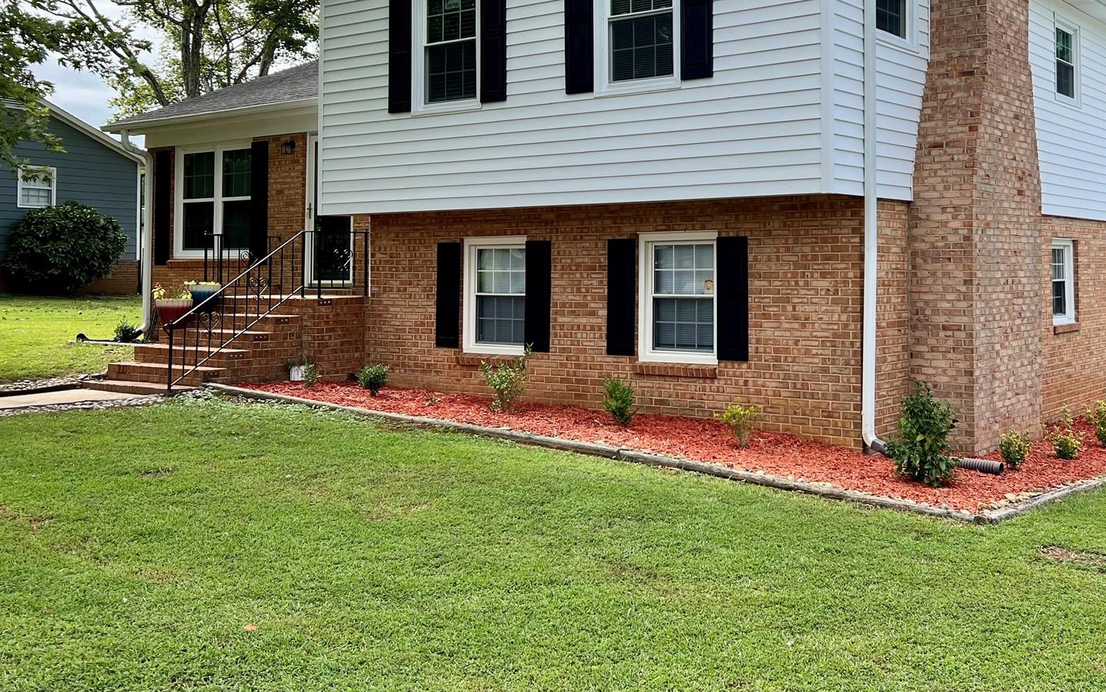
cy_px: 226
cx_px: 724
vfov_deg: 32.5
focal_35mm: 39
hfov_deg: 49.6
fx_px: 1176
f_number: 1.5
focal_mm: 5.7
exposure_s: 1/1183
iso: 50
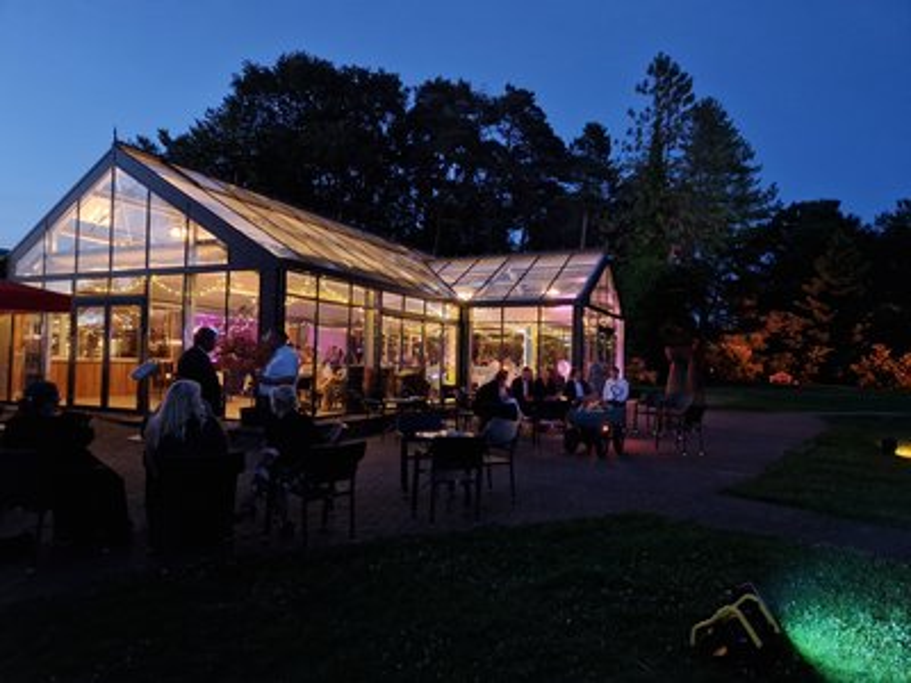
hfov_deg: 73.9
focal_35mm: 23
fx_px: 605
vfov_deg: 58.9
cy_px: 342
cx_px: 456
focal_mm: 5.4
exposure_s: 1/25
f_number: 1.8
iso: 1000
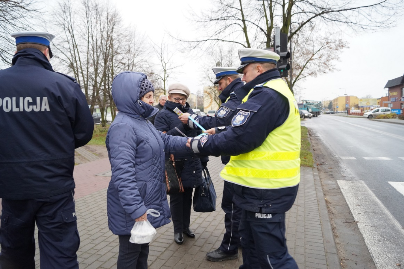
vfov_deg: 47.9
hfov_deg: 67.4
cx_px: 202
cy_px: 134
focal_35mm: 27
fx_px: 303
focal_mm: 18
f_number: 4
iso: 800
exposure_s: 1/160
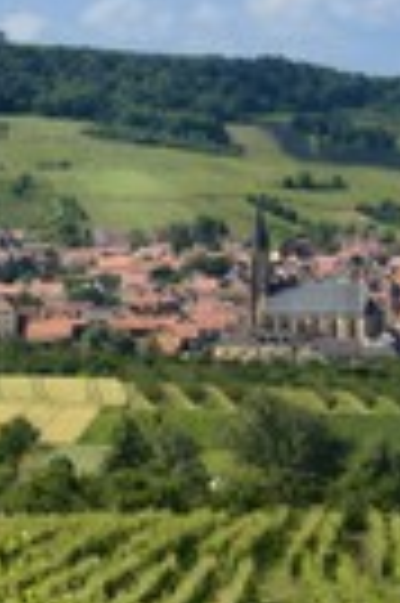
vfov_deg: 11.3
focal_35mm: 182
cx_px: 247
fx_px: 3041
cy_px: 374
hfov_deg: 7.5
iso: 200
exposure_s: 1/200
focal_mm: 58
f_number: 11
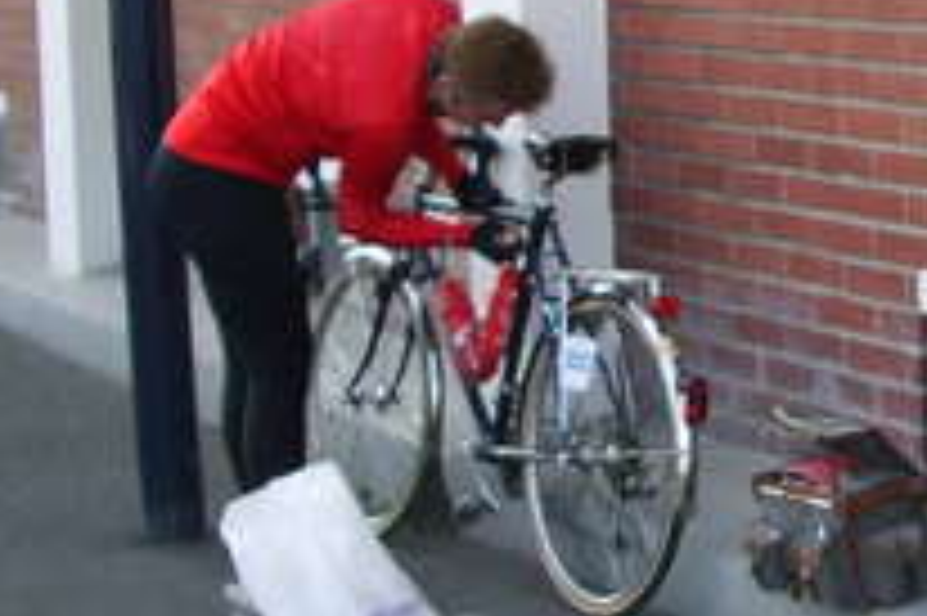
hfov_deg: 18.0
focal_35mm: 106
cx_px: 1202
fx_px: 2727
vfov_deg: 12.9
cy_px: 265
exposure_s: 1/125
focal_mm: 5.8
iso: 50
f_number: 2.6
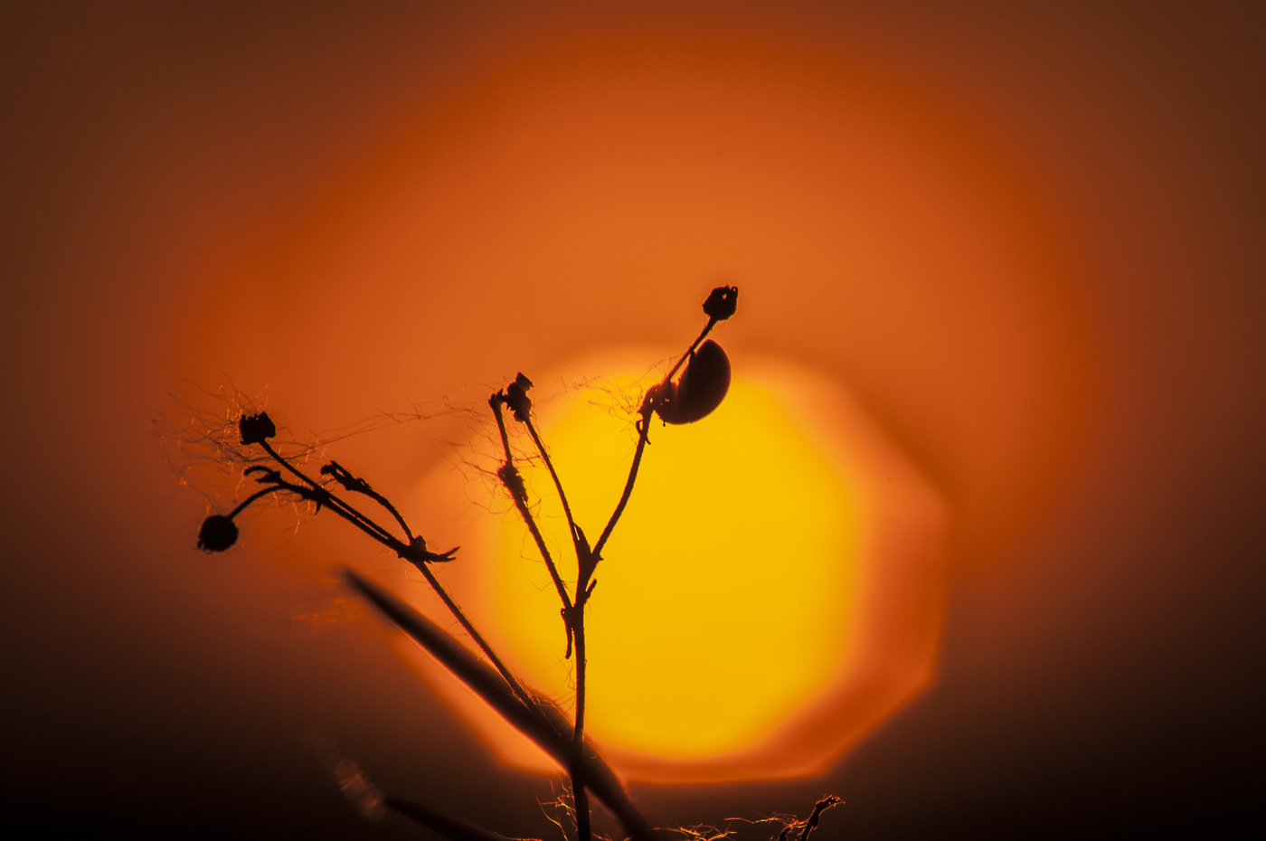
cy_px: 420
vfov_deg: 3.0
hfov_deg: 4.6
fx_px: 15806
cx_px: 633
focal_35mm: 450
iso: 200
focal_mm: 300
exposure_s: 1/500
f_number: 16
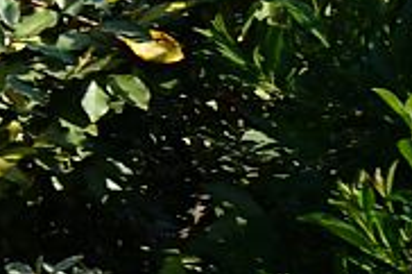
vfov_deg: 7.0
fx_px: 2241
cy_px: -14
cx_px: -951
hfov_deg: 8.3
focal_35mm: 196
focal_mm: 28
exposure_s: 1/125
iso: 100
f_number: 11
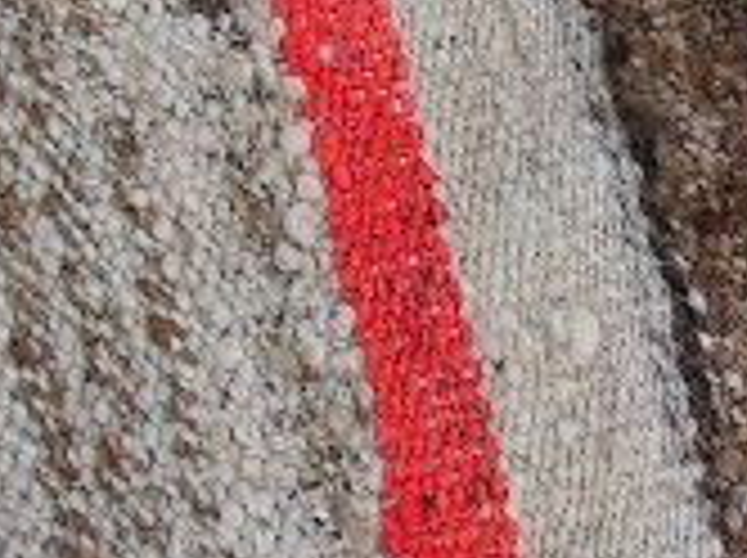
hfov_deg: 14.1
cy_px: 464
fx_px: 2995
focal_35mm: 139
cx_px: 594
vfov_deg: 10.6
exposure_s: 1/100
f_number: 3.2
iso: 64
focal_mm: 6
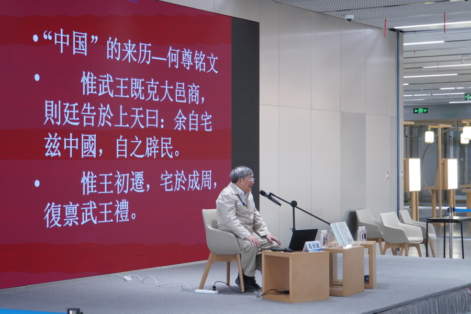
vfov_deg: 17.8
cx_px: 236
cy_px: 157
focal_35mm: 76
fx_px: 1001
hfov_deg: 26.5
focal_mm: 51
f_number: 5.6
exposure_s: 1/80
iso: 2000
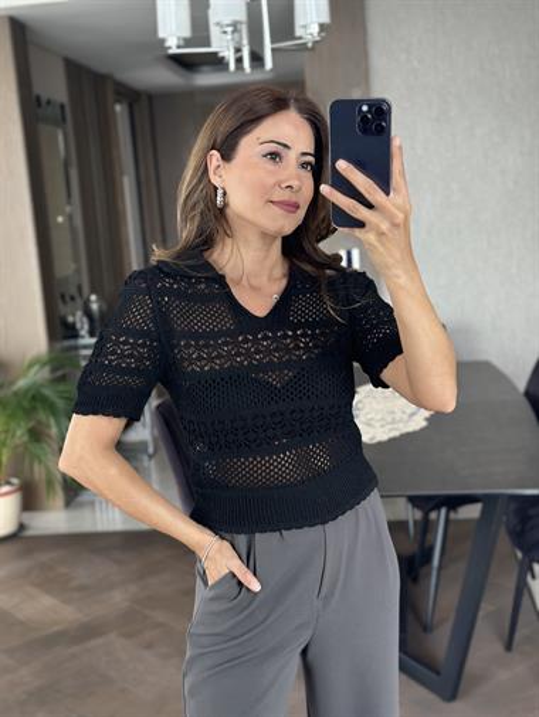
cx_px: 270
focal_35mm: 48
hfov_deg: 30.3
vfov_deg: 39.6
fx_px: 996
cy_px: 358
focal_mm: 6.86
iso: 160
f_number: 1.78
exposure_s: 1/60
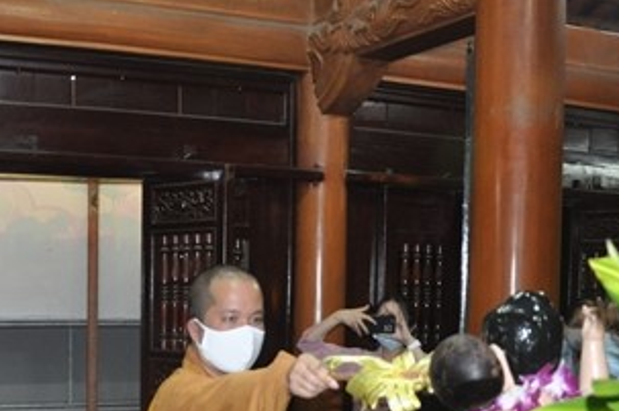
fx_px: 996
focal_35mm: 58
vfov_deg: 22.4
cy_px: 407
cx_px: 170
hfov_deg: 34.0
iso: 1250
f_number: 4.5
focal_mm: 18
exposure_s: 1/60
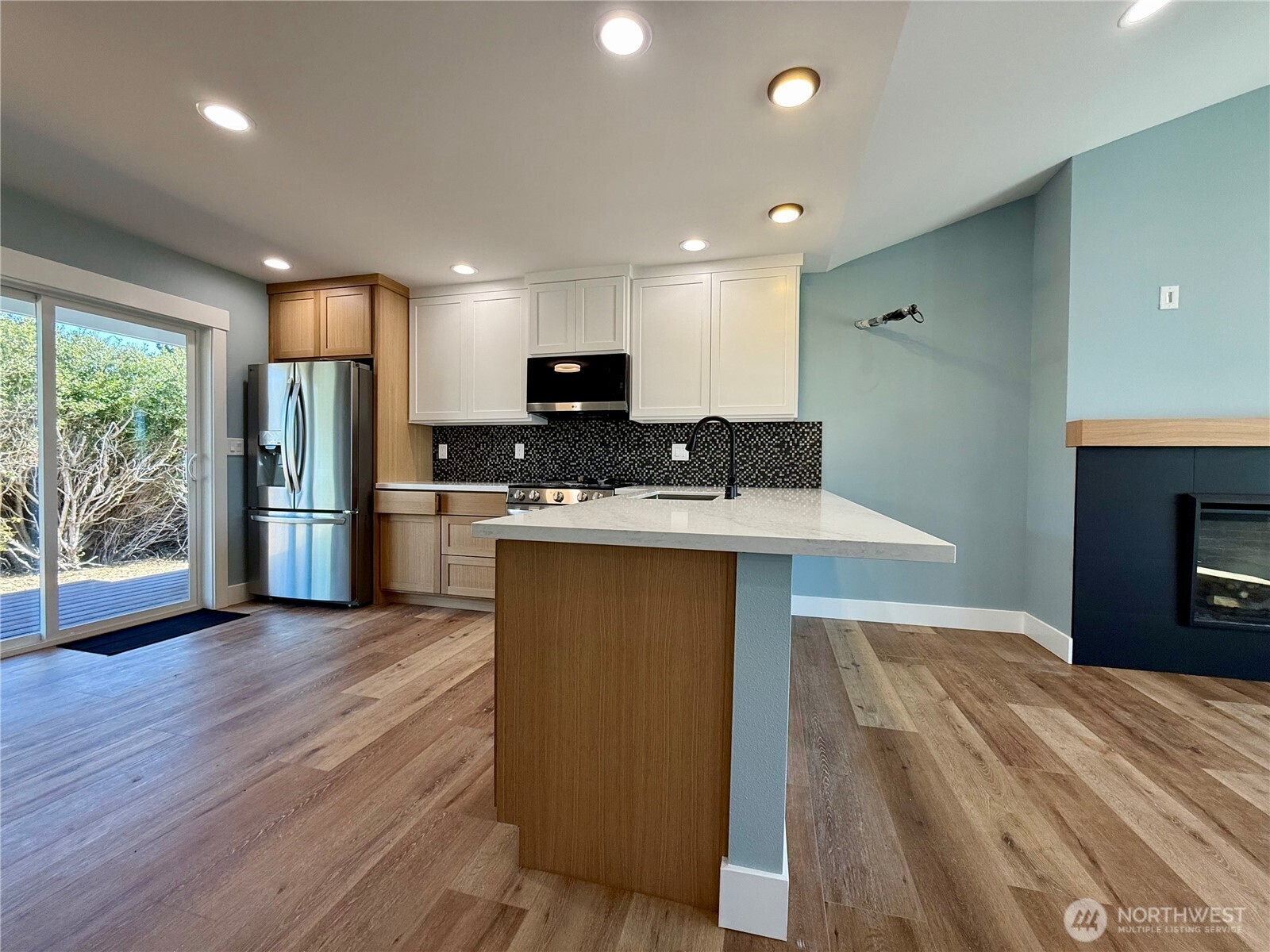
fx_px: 514
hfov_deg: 102.1
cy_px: 476
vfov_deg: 85.7
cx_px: 635
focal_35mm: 14
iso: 125
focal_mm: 2.22
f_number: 2.2
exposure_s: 1/120
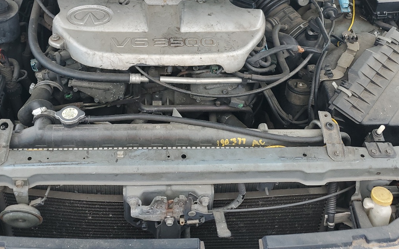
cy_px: 25
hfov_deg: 46.1
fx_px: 468
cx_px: 170
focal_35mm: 43
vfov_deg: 28.7
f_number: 1.5
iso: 50
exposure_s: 1/455
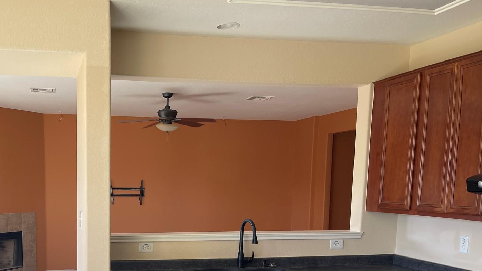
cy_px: 249
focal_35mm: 40
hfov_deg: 49.1
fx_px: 511
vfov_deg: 28.4
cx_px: 141
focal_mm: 5.1
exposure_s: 1/121
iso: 32
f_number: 1.6
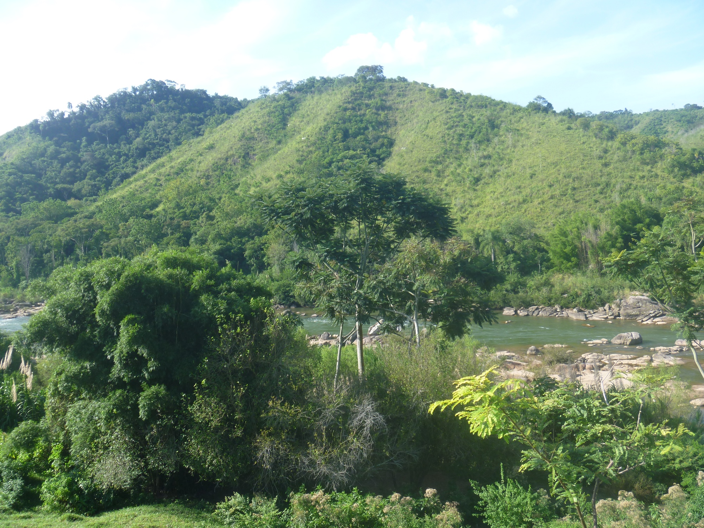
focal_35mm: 35
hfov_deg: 52.6
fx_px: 712
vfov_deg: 40.7
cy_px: 264
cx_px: 352
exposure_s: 1/200
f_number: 3.5
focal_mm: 6.3
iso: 80
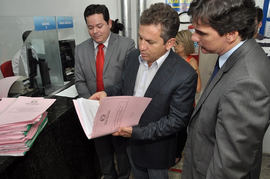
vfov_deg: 50.3
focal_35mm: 26
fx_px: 191
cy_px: 90
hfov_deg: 70.5
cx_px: 135
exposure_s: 1/160
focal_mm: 17
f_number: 4.5
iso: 400
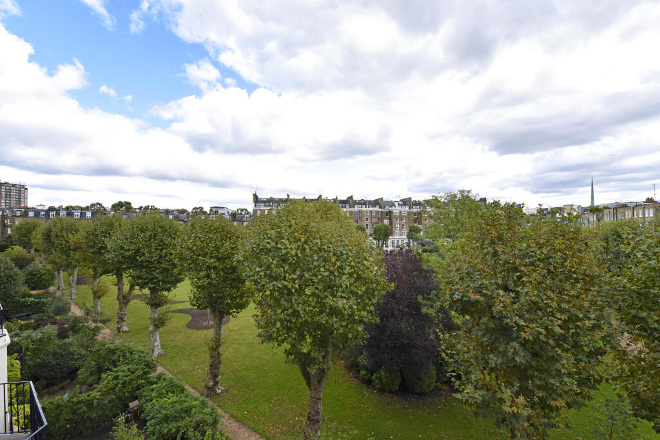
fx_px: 257
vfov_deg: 81.2
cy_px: 220
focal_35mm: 14
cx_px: 330
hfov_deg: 104.2
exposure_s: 1/125
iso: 400
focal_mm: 14
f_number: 13
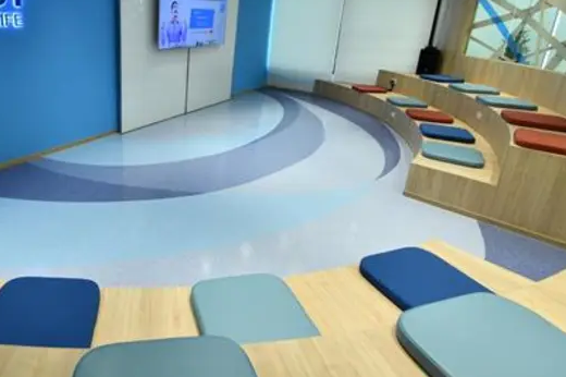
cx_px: 150
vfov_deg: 57.7
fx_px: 330
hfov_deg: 76.0
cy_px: 117
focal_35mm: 21
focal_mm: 14
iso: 1000
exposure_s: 1/100
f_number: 5.6
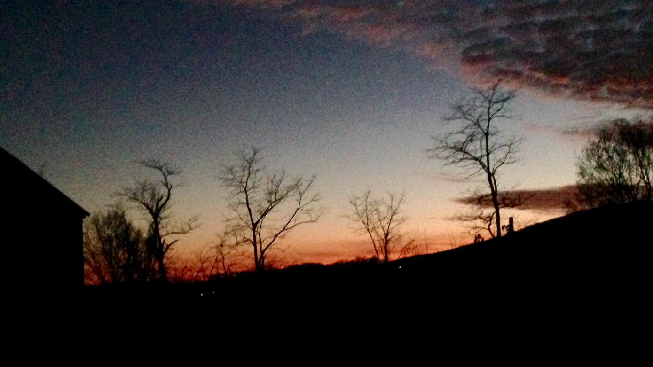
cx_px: 328
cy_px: 216
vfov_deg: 22.6
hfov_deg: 39.2
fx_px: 918
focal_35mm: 53
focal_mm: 4.12
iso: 800
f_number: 2.4
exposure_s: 1/15
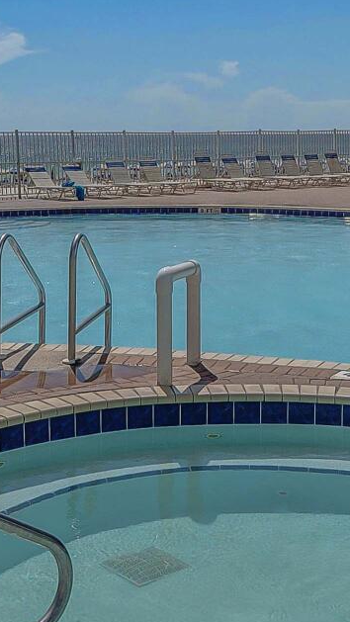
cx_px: 204
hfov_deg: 20.0
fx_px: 990
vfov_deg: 34.2
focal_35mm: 60
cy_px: 162
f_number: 5.6
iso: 100
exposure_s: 1/1600
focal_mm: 12
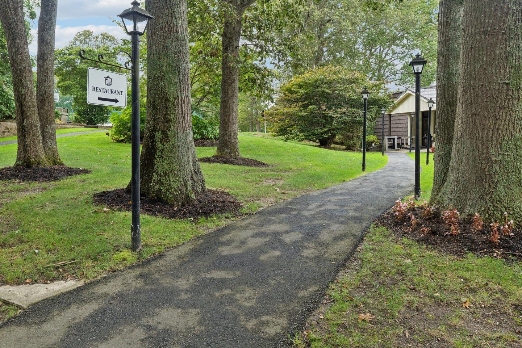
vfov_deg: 47.7
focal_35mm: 27
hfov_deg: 67.2
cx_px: 231
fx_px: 392
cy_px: 145
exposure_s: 1/30
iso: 160
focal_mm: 19
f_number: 9
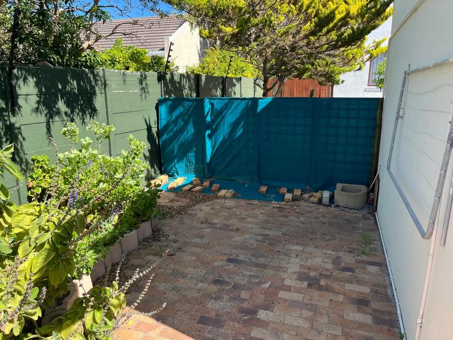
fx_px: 340
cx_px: 226
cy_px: 170
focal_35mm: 26
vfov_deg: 53.1
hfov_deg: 67.3
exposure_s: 1/833
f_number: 1.6
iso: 50
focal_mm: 5.1
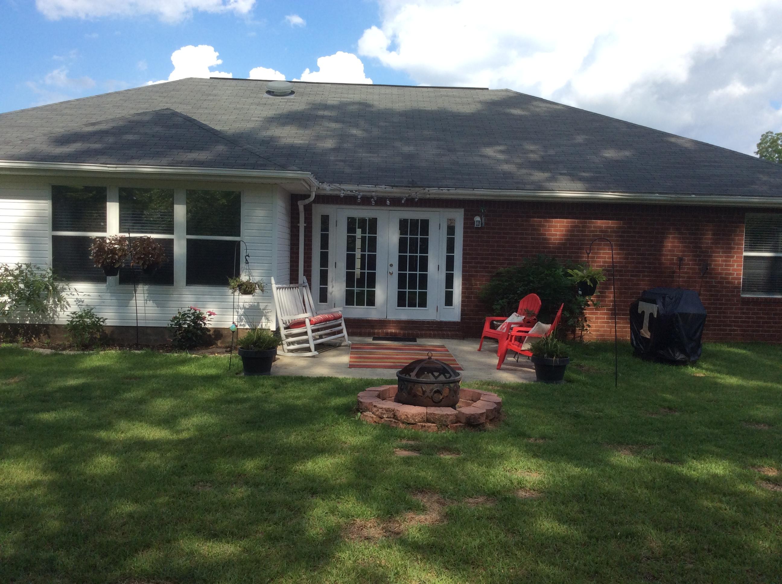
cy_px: 292
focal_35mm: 32
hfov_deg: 56.9
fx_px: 722
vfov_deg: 44.1
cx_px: 391
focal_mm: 3.3
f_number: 2.4
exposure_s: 1/1003
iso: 32
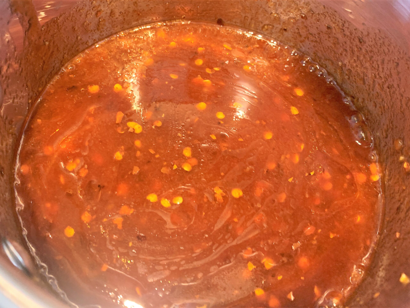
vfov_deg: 53.1
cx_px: 205
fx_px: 308
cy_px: 154
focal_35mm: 26
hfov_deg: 67.3
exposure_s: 1/25
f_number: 1.8
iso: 400
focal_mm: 4.25
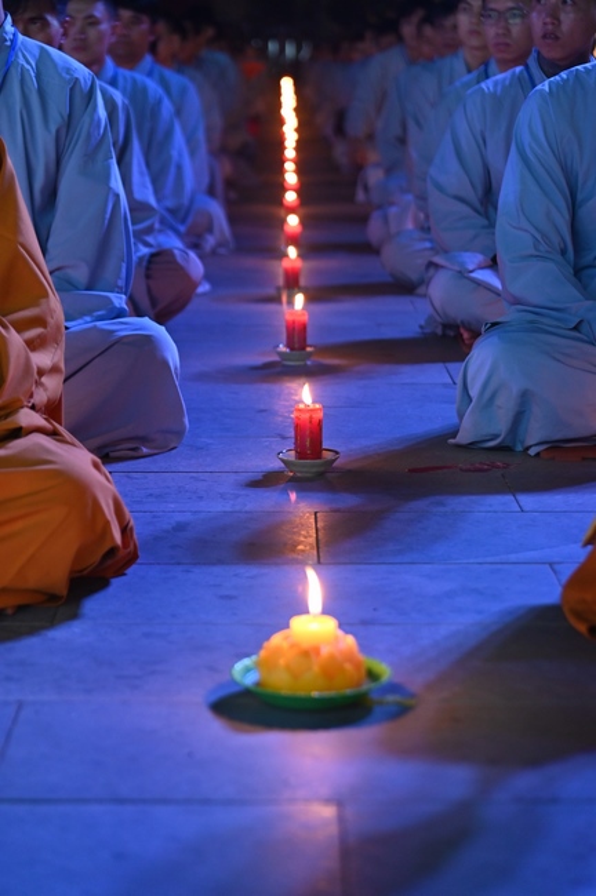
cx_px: 298
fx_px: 2041
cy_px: 448
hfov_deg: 16.6
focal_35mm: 82
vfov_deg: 24.8
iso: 4000
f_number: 4.5
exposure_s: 1/60
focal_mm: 82
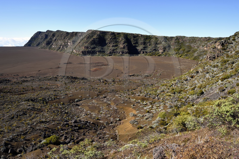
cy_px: 80
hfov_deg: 63.7
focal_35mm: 29
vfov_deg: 44.9
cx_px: 120
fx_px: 192
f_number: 13
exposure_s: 1/250
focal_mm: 29
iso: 200
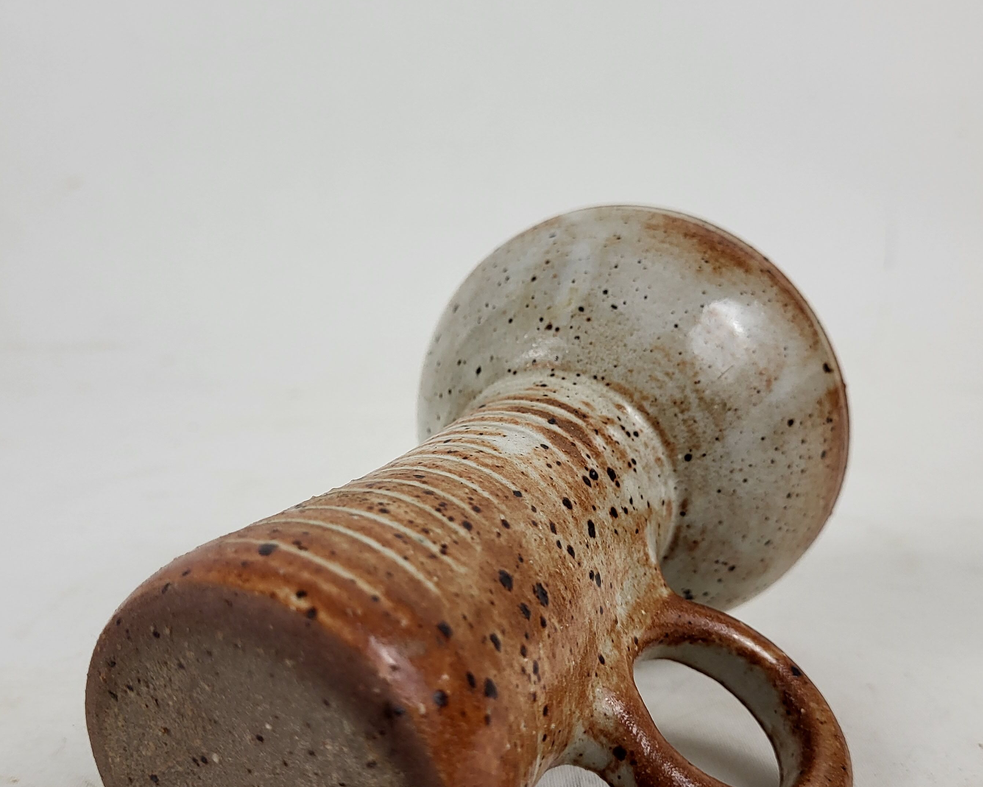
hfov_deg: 47.9
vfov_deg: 39.0
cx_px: 475
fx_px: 1106
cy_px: 467
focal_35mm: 38
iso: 200
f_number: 1.8
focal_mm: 5.4
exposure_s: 1/100
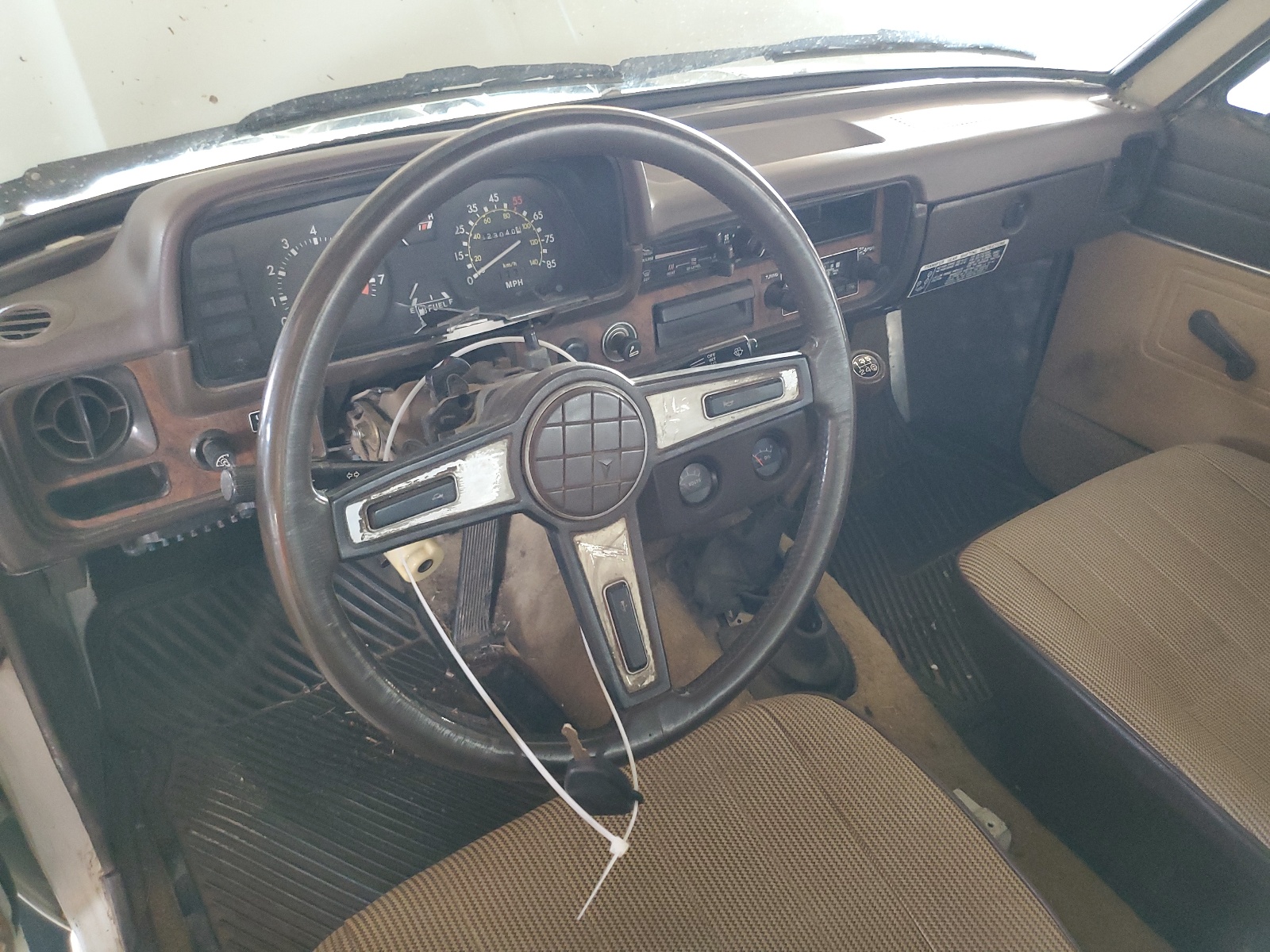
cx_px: 635
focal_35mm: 26
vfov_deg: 53.1
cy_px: 476
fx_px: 954
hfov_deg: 67.3
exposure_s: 1/24
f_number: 1.5
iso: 292
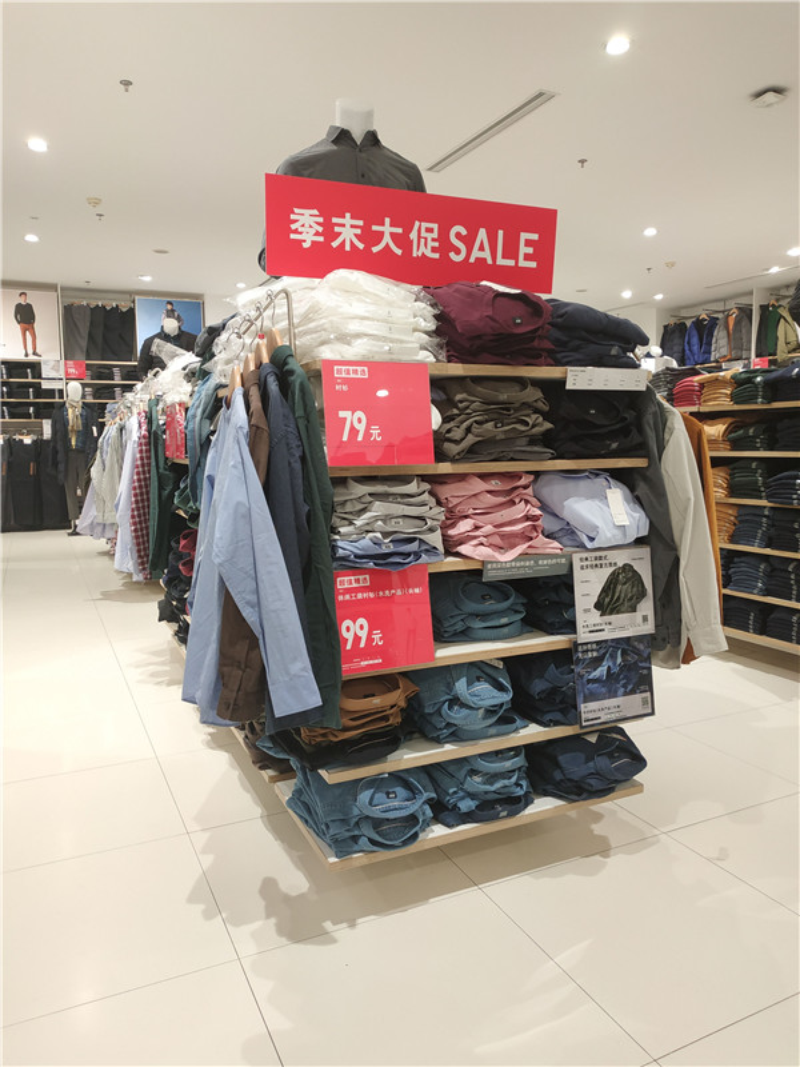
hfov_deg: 56.8
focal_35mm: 24
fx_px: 740
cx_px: 400
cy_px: 534
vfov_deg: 71.6
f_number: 1.9
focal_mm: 3.94
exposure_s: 1/50
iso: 200
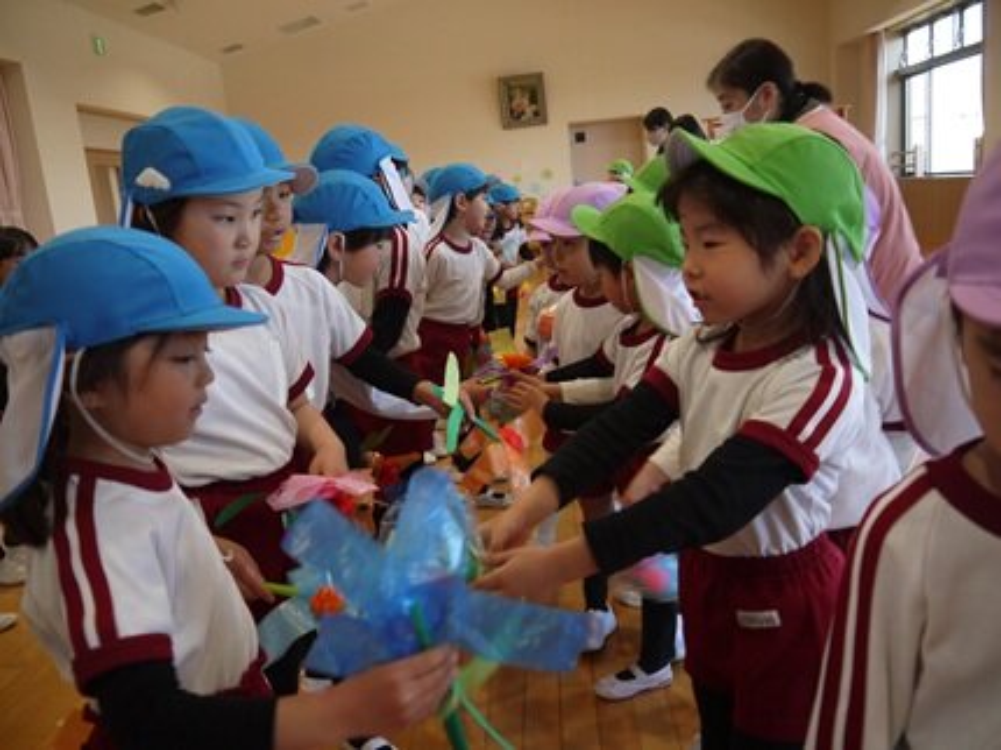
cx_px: 500
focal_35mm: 28
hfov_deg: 63.5
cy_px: 375
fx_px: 809
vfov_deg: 49.7
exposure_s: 1/60
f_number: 3.5
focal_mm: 14
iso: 160
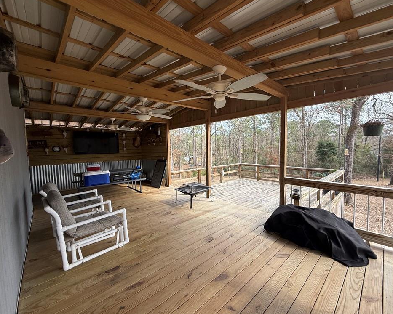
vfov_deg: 84.0
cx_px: 215
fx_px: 174
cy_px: 158
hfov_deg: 96.5
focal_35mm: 15
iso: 50
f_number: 2.2
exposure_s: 1/359
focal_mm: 2.22
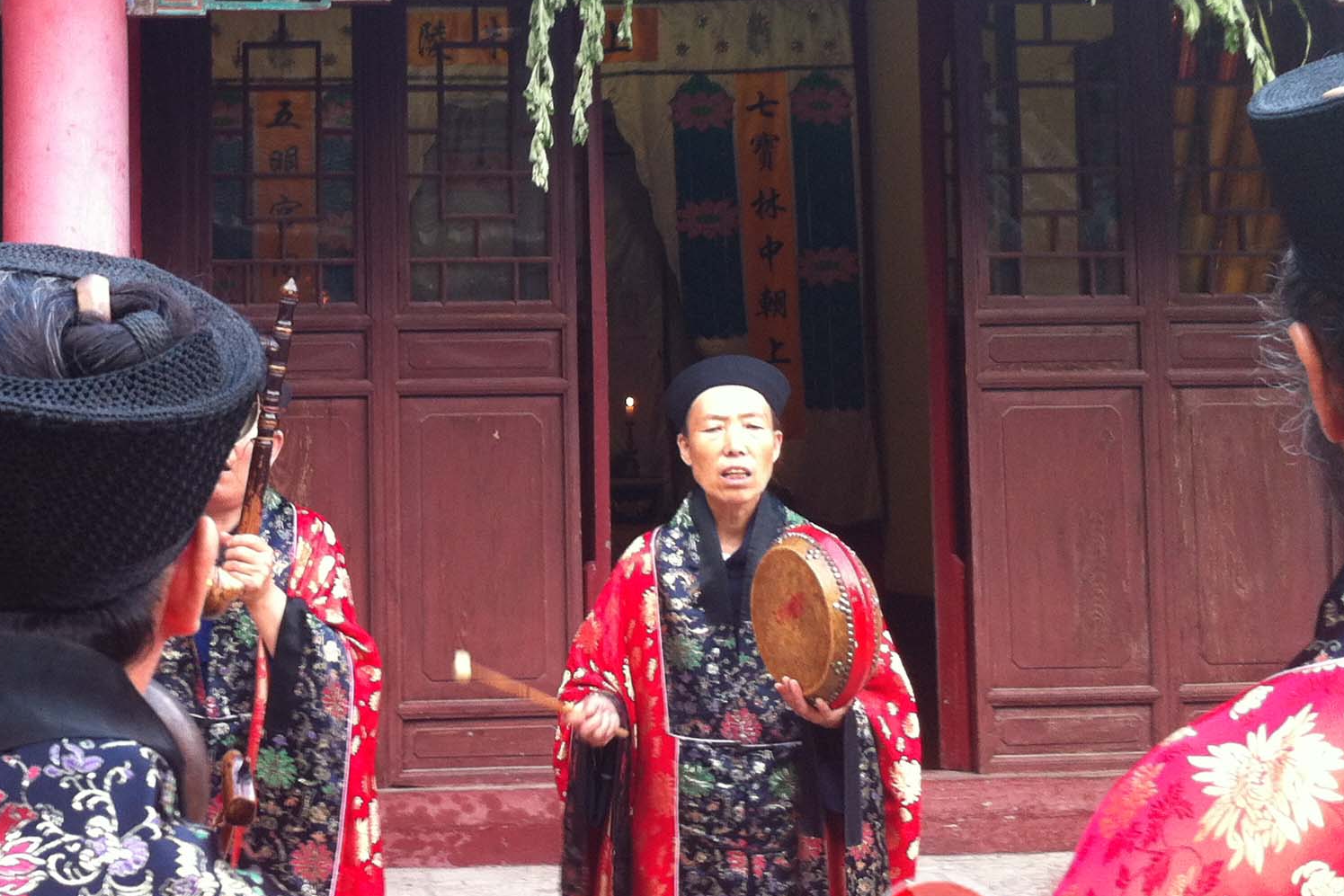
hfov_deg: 31.5
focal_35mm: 63
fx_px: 2352
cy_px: 284
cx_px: 388
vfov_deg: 21.5
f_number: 2.8
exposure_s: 1/24
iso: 80
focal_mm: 3.85
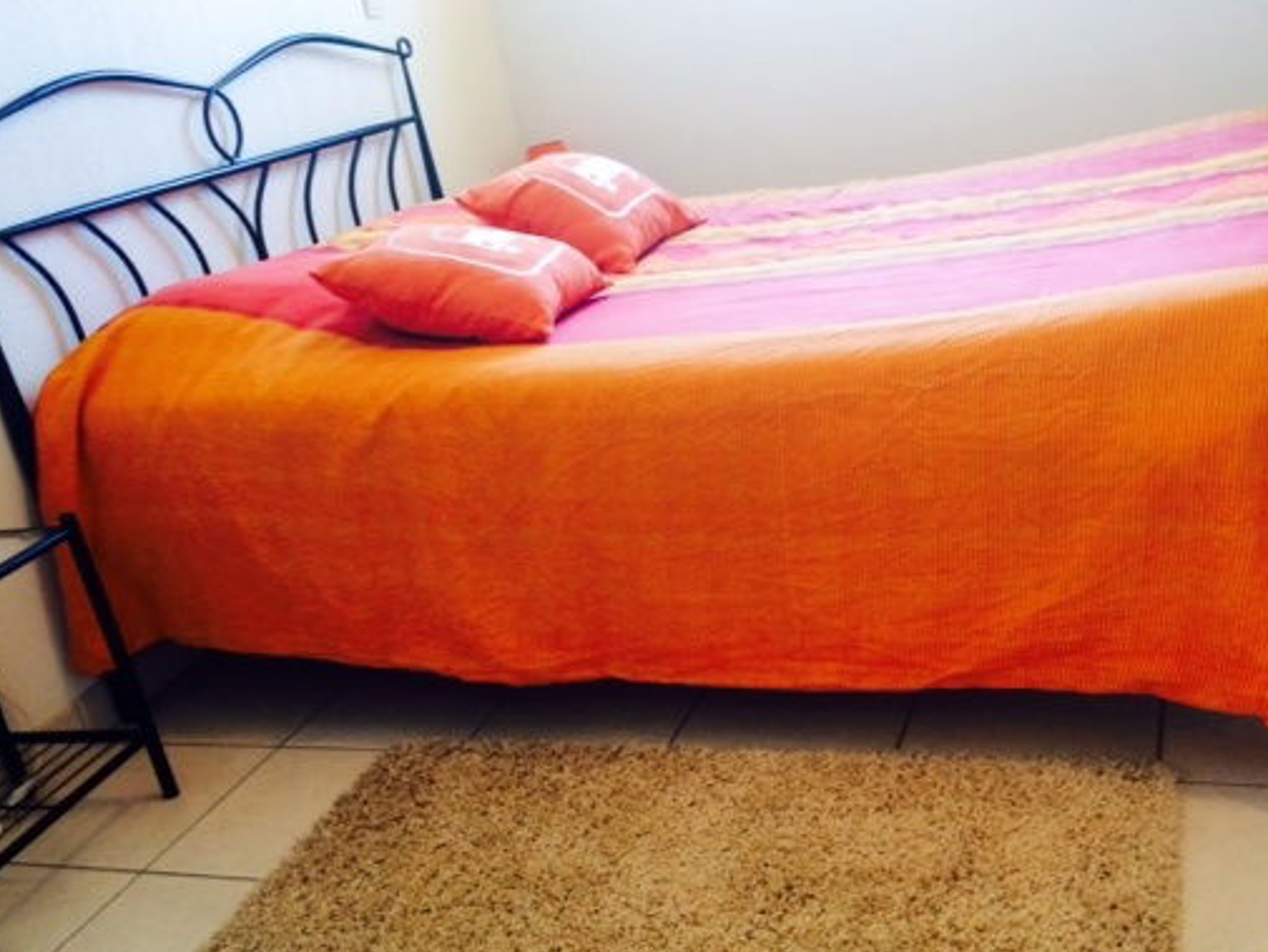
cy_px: 568
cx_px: 650
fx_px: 1392
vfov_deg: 37.6
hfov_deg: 49.0
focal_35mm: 38
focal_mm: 4.12
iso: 100
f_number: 2.2
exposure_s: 1/30
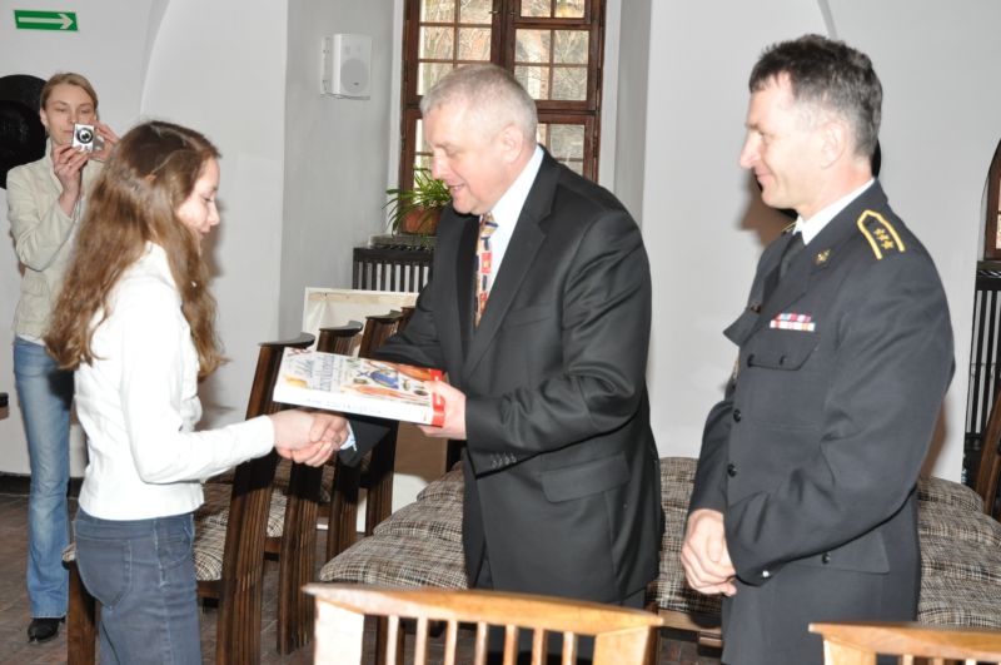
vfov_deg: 26.4
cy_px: 332
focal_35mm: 51
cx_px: 500
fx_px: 1416
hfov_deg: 38.9
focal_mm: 34
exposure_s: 1/60
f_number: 6.3
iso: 1000
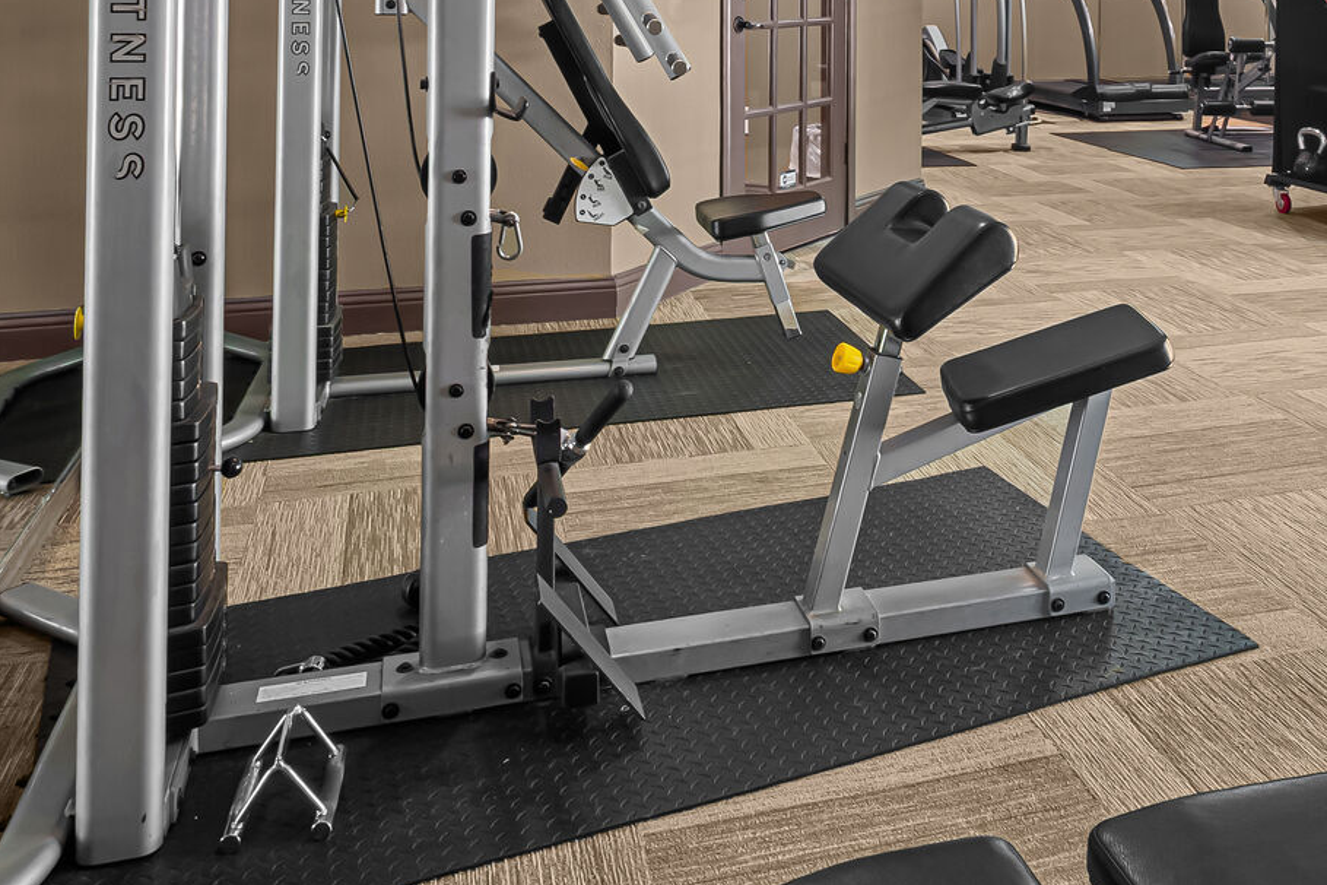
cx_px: 895
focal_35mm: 33
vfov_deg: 35.6
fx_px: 1216
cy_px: -28
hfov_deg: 55.9
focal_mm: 10.5
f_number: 9
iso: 200
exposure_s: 1.7
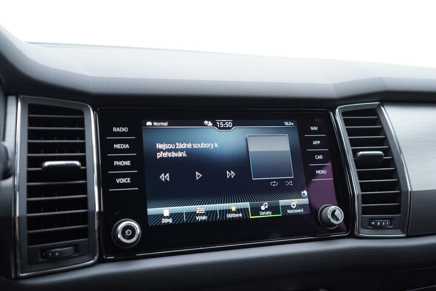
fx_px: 436
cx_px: 218
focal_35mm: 36
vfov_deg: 36.9
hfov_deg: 53.1
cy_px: 146
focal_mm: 24
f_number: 2.8
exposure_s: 1/40
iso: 200
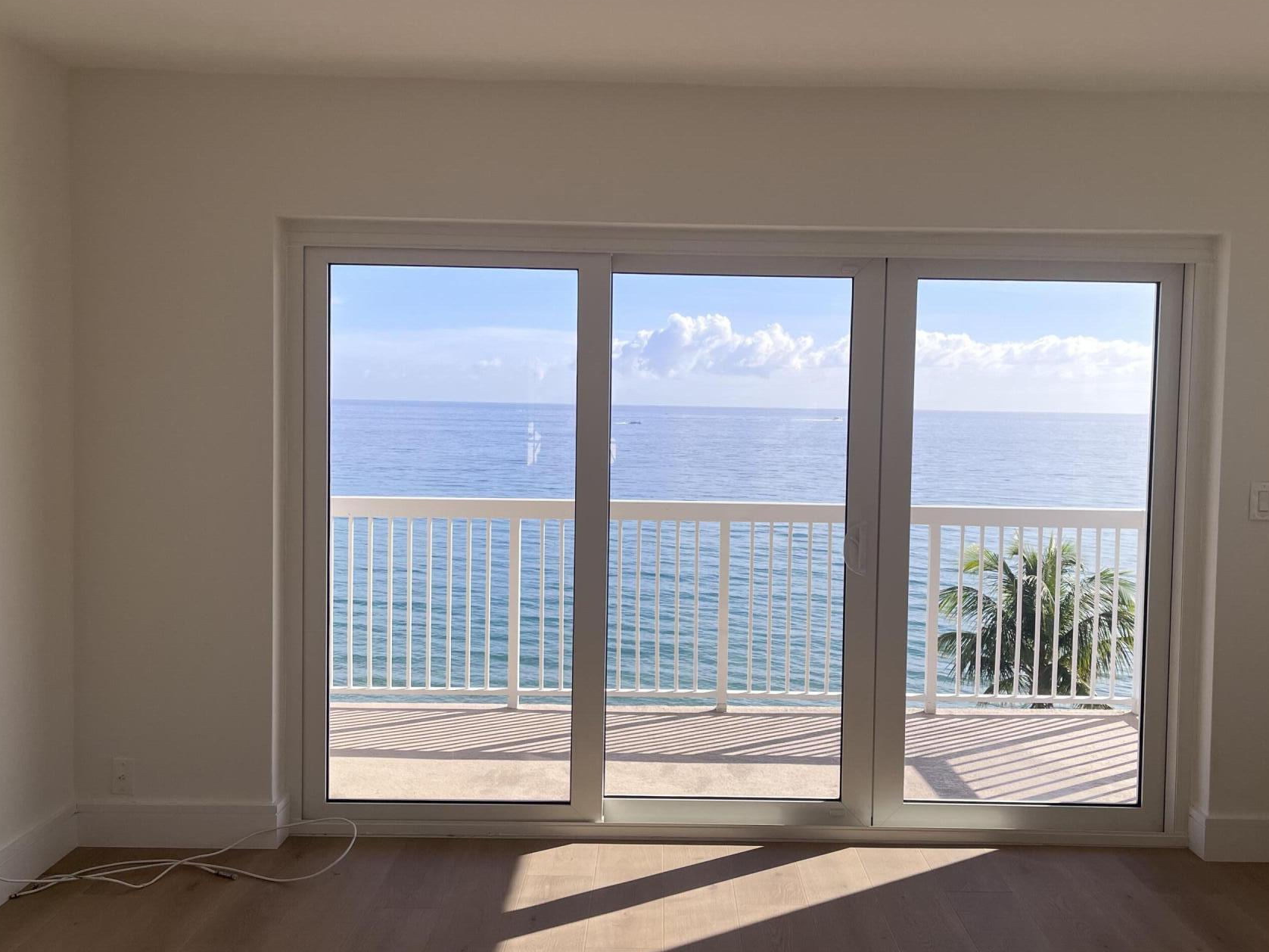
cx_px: 680
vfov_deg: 45.4
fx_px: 1137
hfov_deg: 58.3
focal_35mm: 31
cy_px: 448
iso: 50
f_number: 1.6
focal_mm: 5.1
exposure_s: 1/845
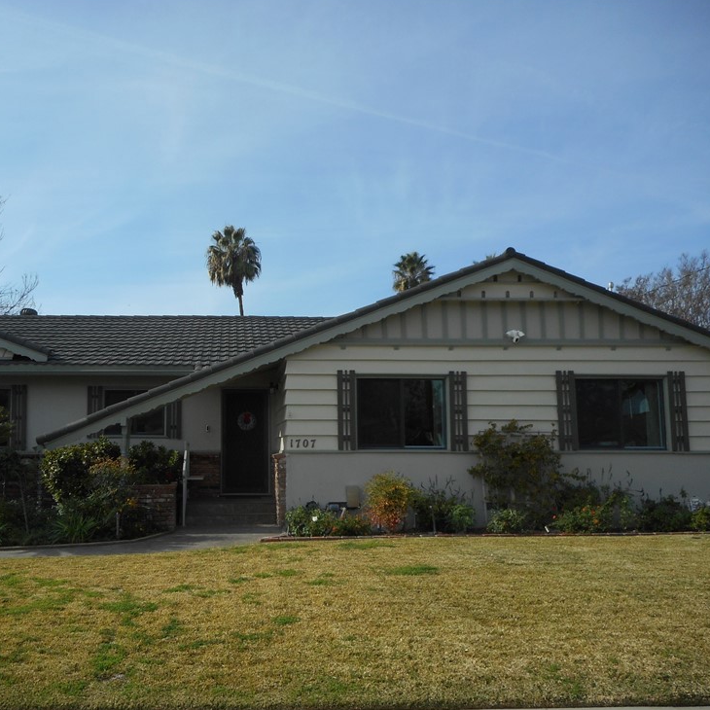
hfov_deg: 51.6
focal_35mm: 31
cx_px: 239
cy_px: 365
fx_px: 719
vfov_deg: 52.5
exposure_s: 1/800
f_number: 3.7
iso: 80
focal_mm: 4.5
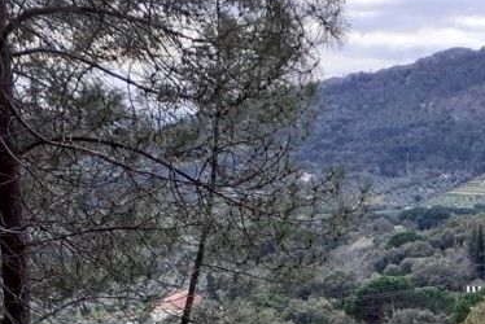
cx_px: 571
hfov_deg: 25.4
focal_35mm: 72
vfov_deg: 17.5
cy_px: 452
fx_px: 971
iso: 64
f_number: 1.9
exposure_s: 1/100
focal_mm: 3.6
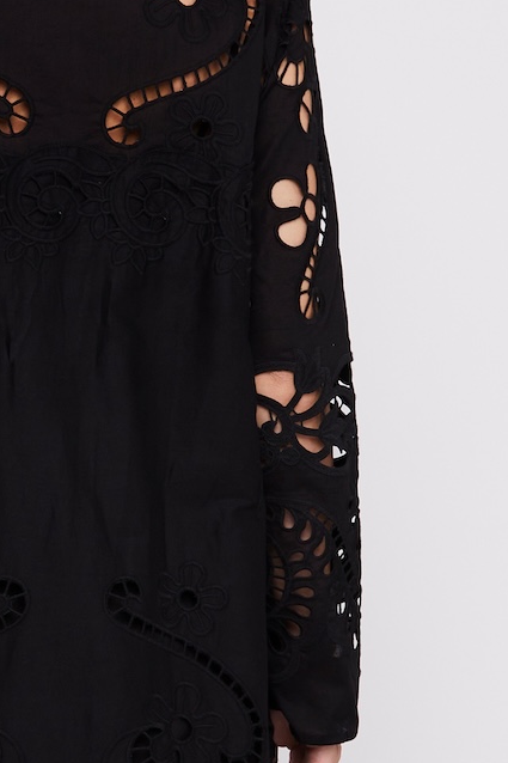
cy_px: 708
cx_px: -10
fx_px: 3367
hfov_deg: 8.6
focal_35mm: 159
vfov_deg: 12.8
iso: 200
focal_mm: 45
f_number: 5.6
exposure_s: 1/160
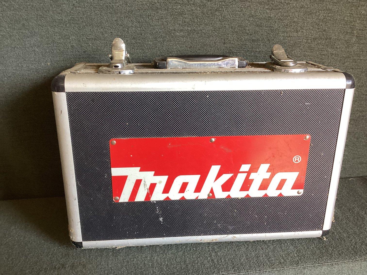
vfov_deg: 45.4
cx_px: 184
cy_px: 138
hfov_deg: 58.3
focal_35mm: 31
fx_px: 329
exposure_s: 1/50
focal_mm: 3.3
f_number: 2.4
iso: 125
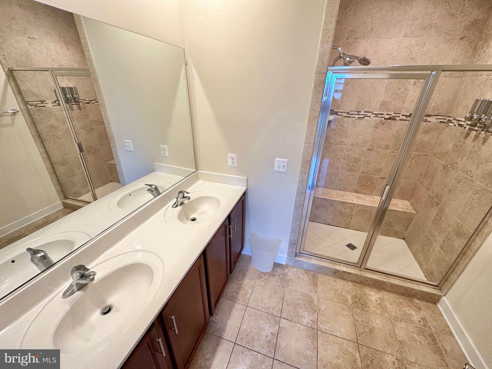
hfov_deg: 102.1
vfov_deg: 85.7
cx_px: 246
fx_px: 199
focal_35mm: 14
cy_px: 184
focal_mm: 2.22
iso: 200
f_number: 2.2
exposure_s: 1/60
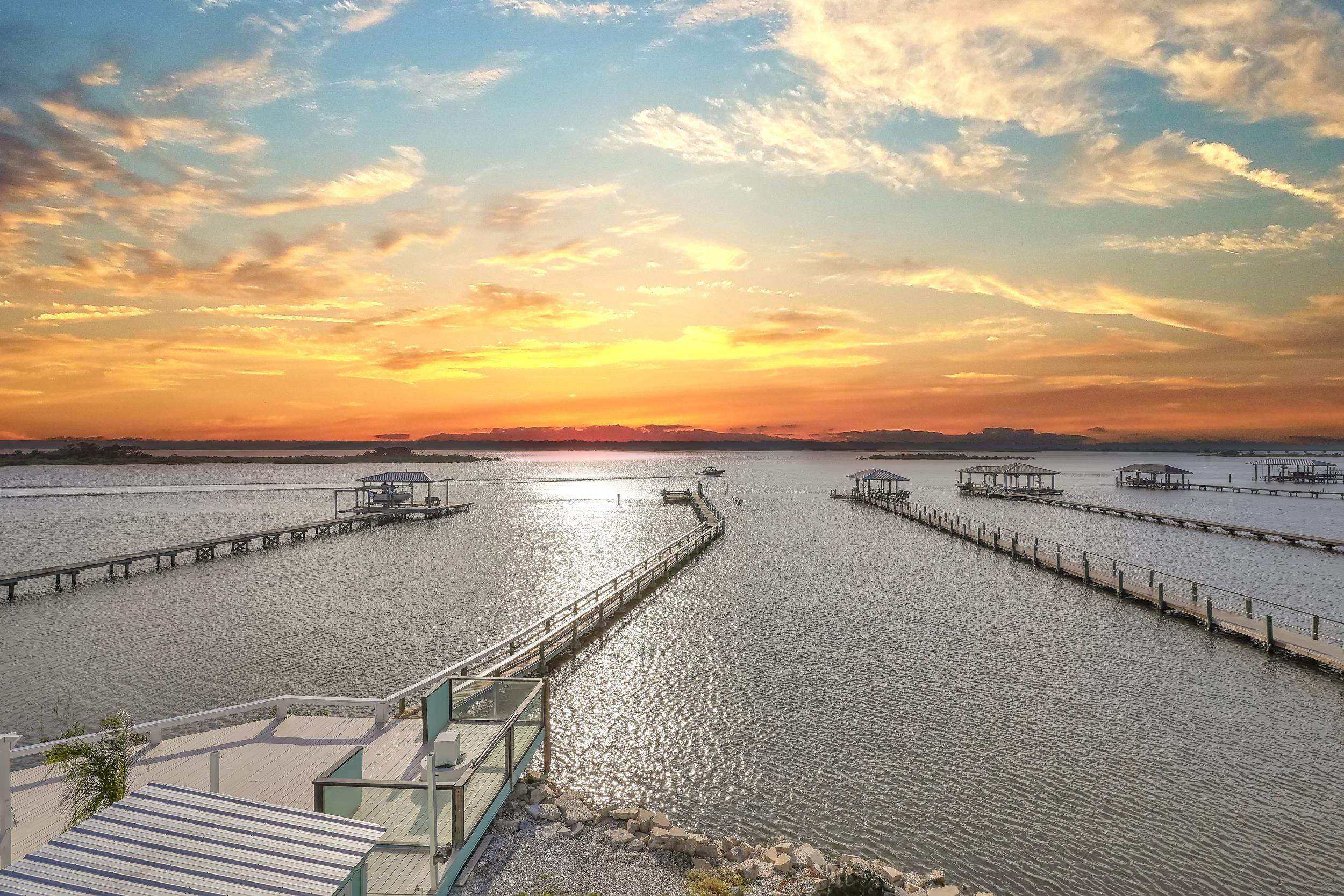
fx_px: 635
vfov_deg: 70.4
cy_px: 448
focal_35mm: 17
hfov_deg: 93.3
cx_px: 672
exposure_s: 1/250
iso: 100
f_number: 16
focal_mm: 17
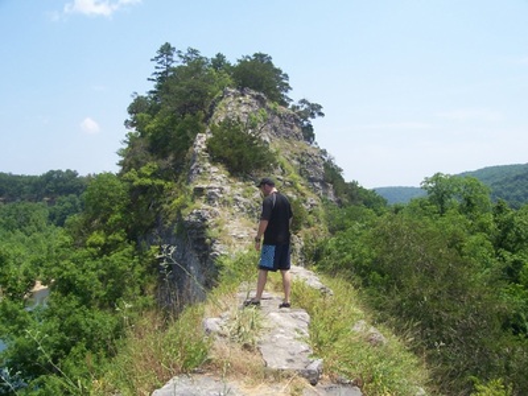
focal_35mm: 34
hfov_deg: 54.0
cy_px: 198
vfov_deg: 41.8
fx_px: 519
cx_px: 264
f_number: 5.6
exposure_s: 1/350
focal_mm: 5.6
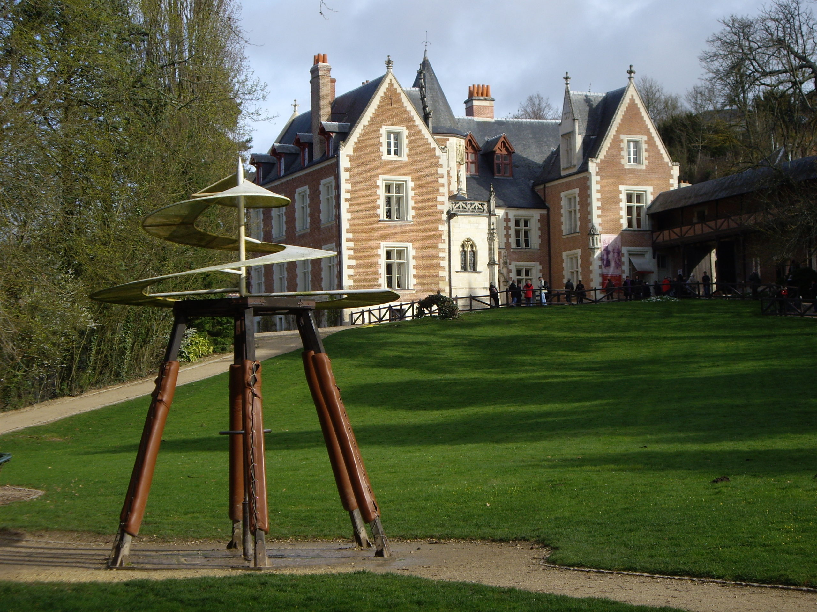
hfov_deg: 24.7
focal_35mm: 79
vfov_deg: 18.7
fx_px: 1865
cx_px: 408
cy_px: 306
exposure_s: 1/250
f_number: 4.1
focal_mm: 12.8
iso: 50
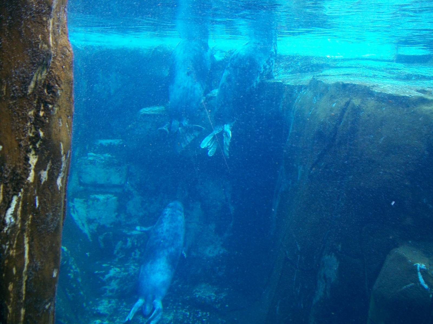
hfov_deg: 51.4
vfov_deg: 39.7
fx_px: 450
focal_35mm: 36
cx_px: 216
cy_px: 162
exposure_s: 1/30
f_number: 2.7
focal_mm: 6
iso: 97
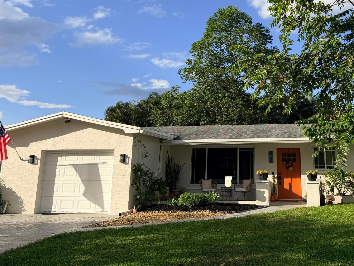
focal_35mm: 39
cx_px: 244
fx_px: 399
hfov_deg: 46.9
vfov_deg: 36.0
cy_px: 68
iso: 80
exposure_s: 1/4405
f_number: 1.78
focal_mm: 6.76
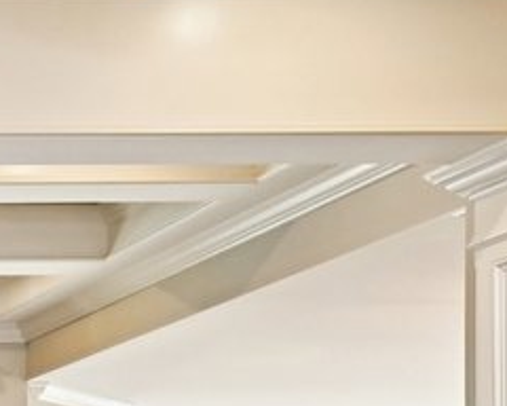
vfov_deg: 12.8
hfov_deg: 13.3
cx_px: -663
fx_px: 1681
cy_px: 670
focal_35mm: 112
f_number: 4
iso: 400
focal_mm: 14
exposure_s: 1/30
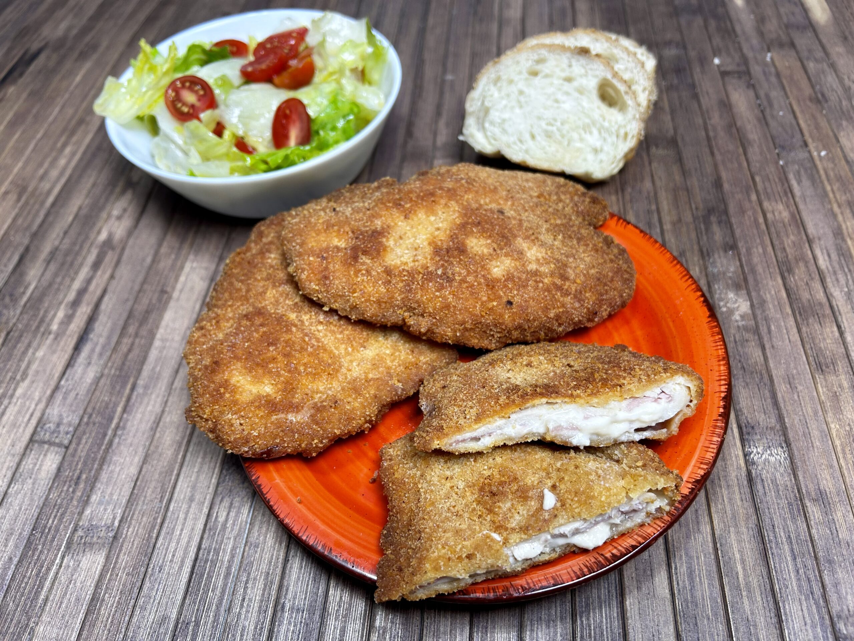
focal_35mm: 26
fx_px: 641
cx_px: 427
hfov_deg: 67.3
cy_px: 320
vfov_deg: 53.1
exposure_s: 1/50
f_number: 1.5
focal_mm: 5.7
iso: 80
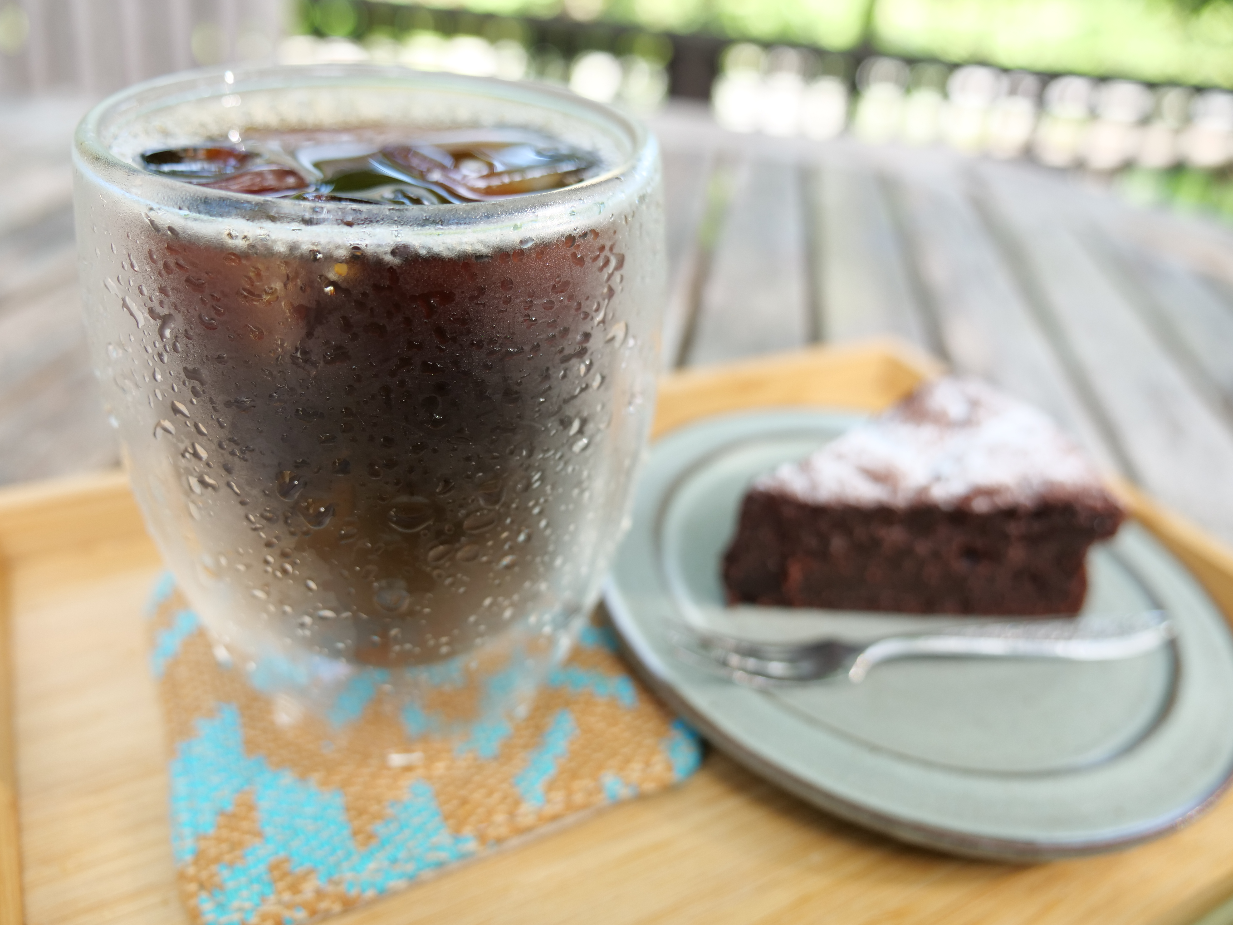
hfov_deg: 67.3
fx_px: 926
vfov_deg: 53.1
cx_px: 616
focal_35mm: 26
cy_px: 462
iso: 250
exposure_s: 1/60
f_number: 2.8
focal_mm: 13
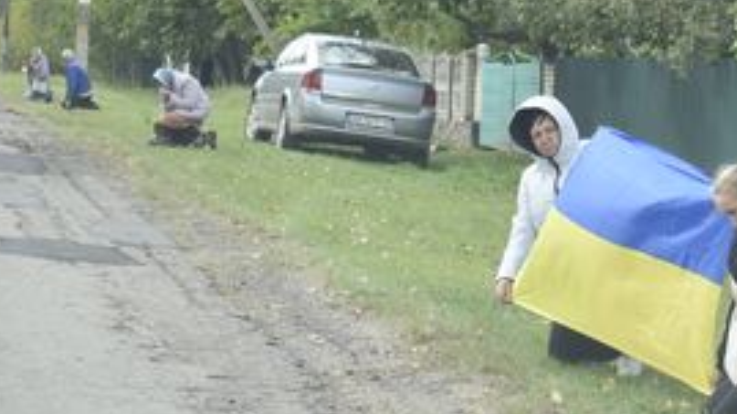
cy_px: 185
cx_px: 501
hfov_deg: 14.0
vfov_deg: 7.9
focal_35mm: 153
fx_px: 2998
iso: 200
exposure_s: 1/320
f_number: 5
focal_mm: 35
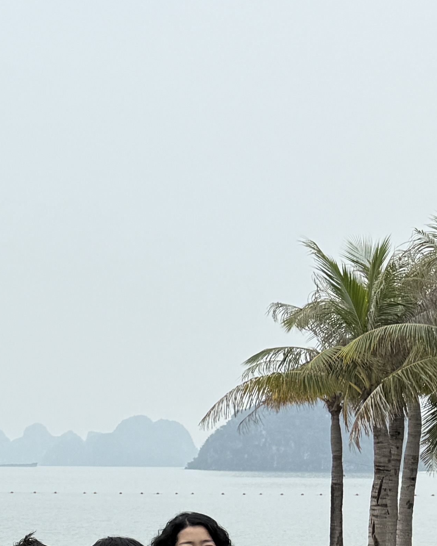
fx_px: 1374
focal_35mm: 85
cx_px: -373
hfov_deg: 15.3
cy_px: 469
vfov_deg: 22.1
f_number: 1.78
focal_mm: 6.76
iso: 80
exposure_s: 1/1075
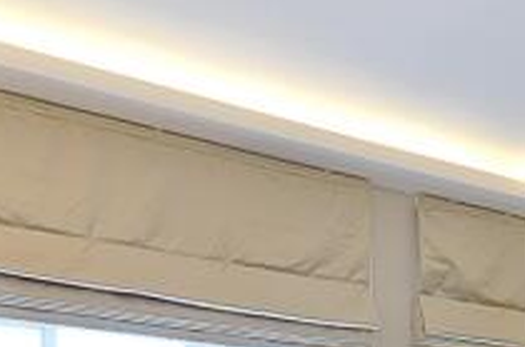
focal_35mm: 73
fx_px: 1062
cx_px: 465
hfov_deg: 26.9
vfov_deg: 17.0
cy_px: 504
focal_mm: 10
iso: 200
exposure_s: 1/1.6
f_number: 10
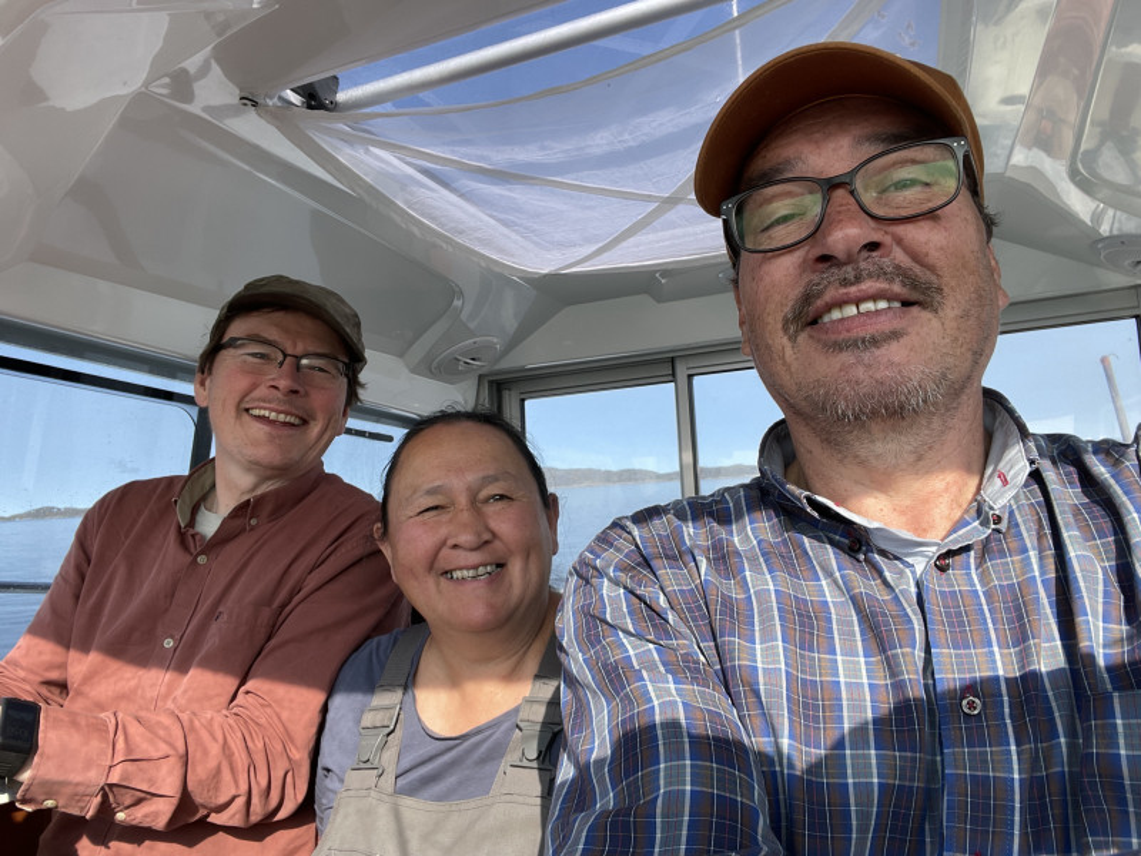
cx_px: 570
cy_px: 428
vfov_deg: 58.9
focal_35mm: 23
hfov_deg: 73.9
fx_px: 758
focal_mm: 2.71
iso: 25
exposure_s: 1/178
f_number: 2.2
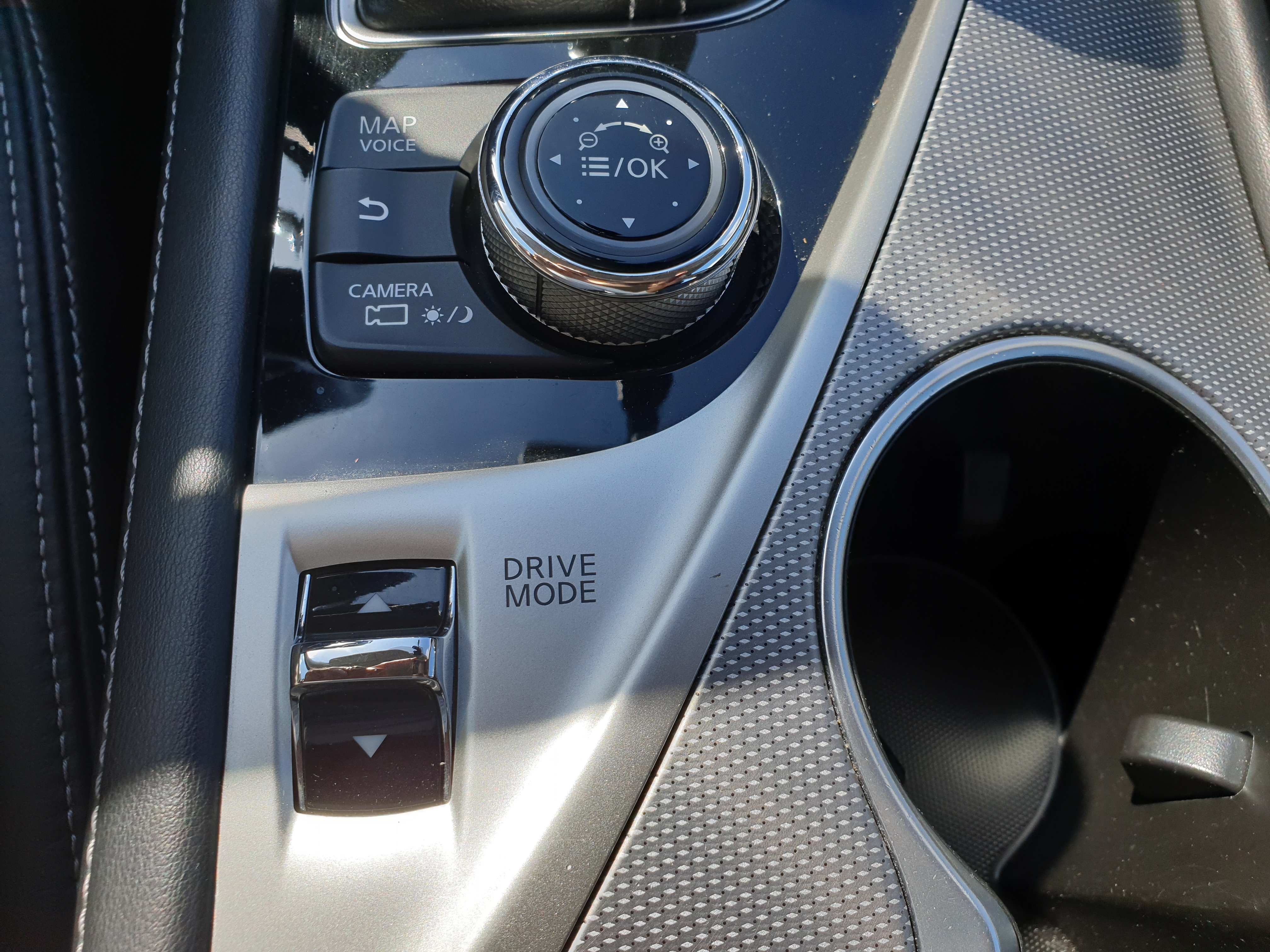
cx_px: 635
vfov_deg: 53.1
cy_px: 476
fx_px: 954
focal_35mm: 26
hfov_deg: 67.3
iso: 50
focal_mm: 4.3
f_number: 2.4
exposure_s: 1/883
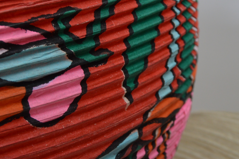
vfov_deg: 11.4
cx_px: 86
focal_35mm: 120
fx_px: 796
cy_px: 98
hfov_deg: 17.0
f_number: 5
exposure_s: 1/200
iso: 200
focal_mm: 30
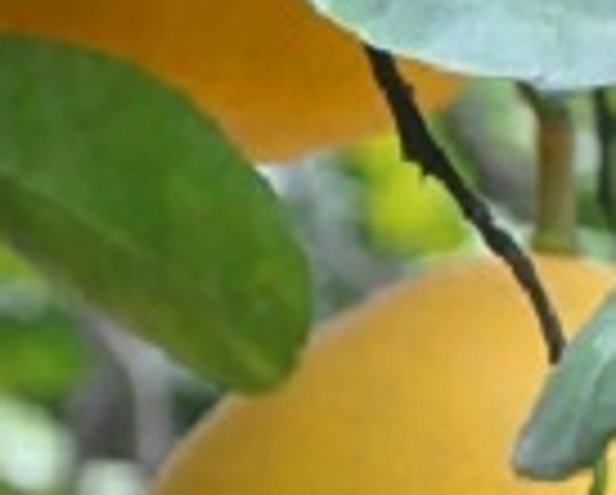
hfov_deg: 5.0
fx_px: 6901
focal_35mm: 378
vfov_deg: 4.1
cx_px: 1290
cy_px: 850
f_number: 8
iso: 1000
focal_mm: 48
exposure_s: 1/160
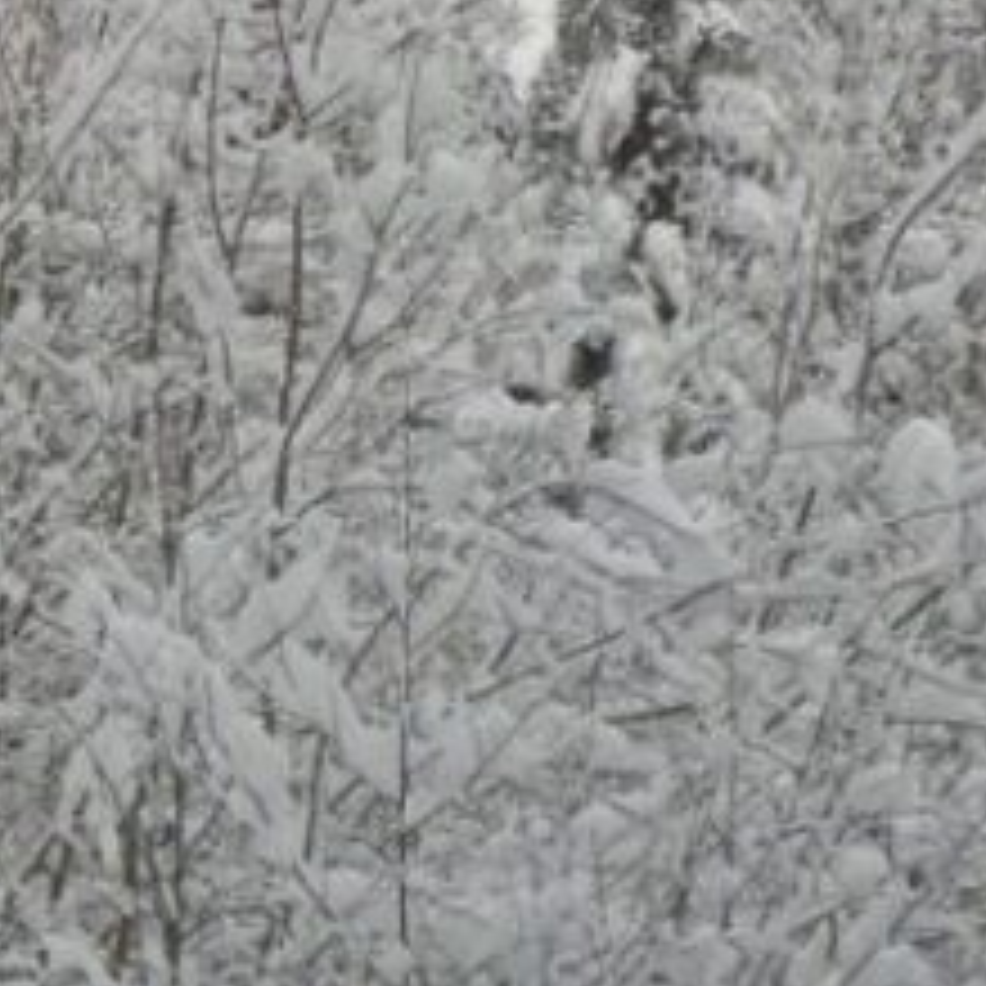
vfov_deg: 9.5
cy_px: 371
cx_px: -500
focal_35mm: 184
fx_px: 5930
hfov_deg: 9.2
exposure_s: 1/400
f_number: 3.7
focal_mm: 6
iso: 100
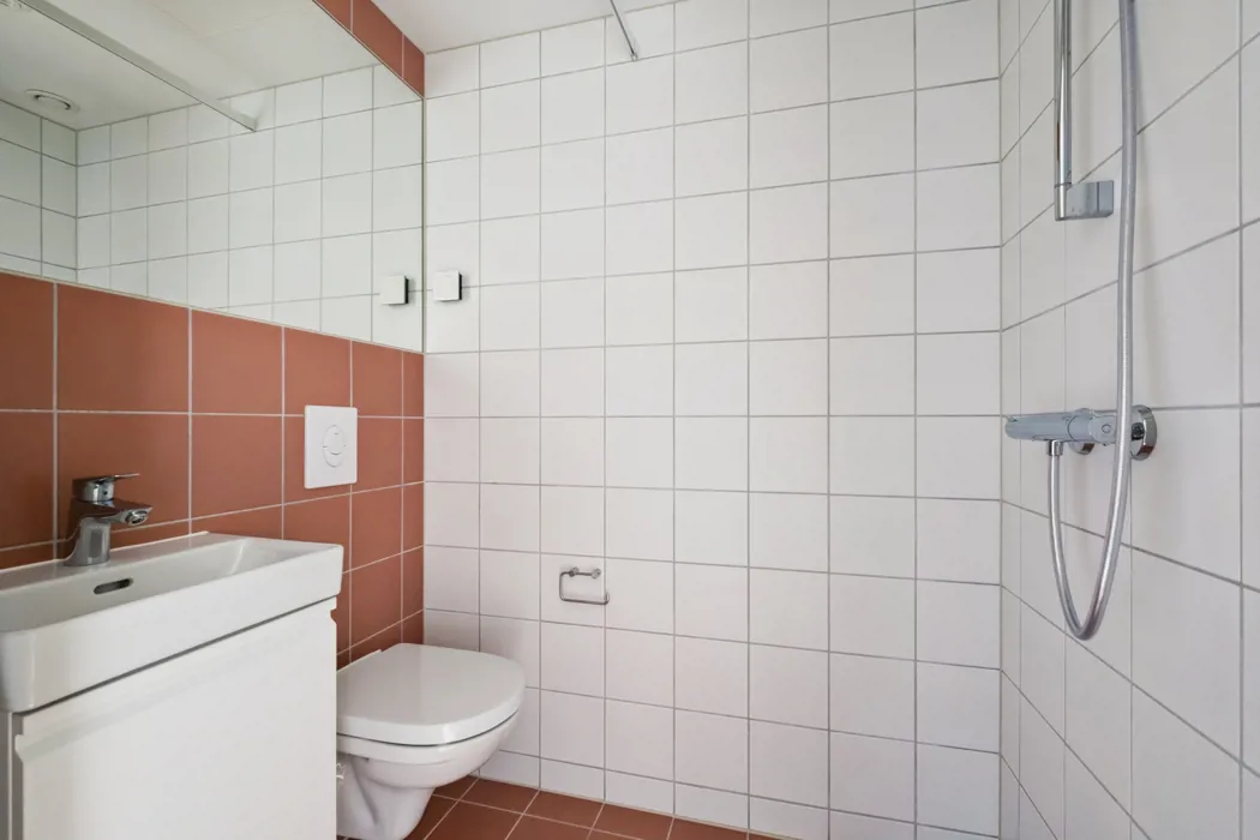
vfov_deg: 77.3
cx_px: 630
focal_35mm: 15
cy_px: 420
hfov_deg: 100.4
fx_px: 525
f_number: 8
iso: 800
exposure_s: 2.5
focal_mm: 10
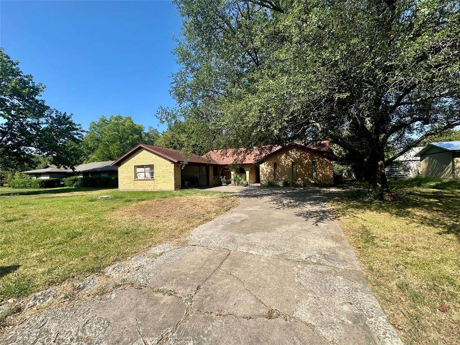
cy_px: 172
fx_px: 186
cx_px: 230
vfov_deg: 85.7
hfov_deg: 102.1
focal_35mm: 14
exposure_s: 1/1335
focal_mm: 2.22
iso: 50
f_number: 2.2
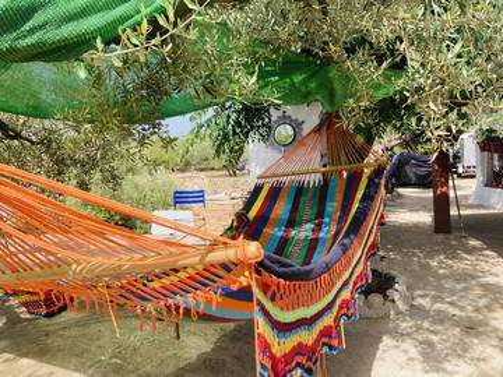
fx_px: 407
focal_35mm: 28
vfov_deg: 49.7
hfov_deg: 63.4
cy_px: 188
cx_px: 252
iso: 20
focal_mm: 3.99
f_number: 1.8
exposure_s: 1/960
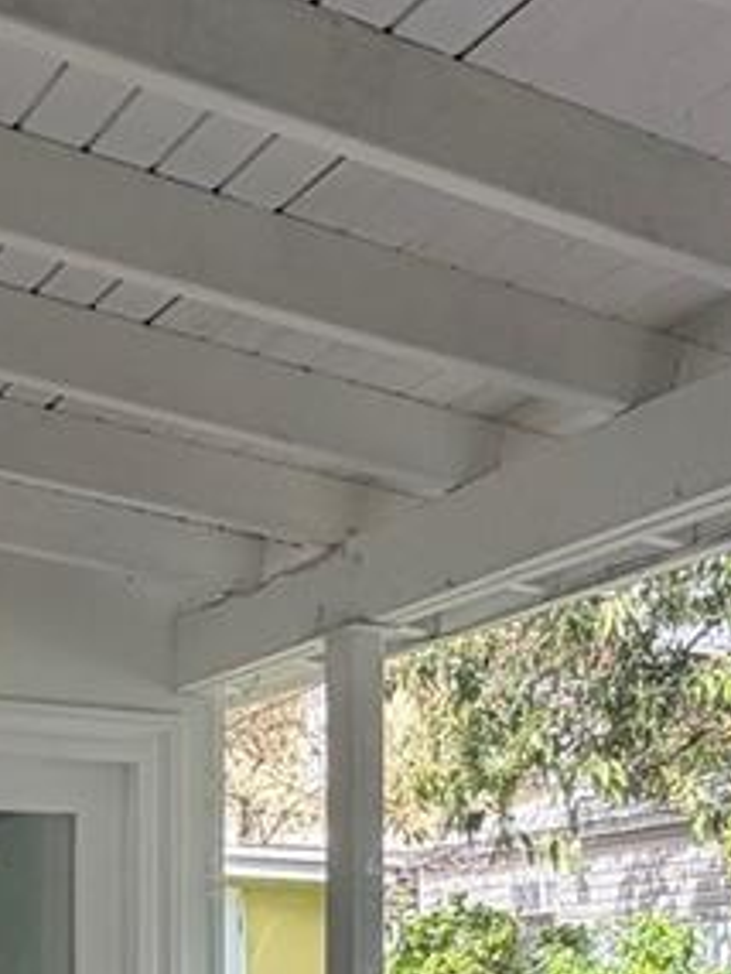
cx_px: 20
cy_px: 1063
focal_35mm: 59
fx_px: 1660
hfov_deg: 23.9
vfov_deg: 29.6
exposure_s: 1/225
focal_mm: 2.22
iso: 50
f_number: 2.2
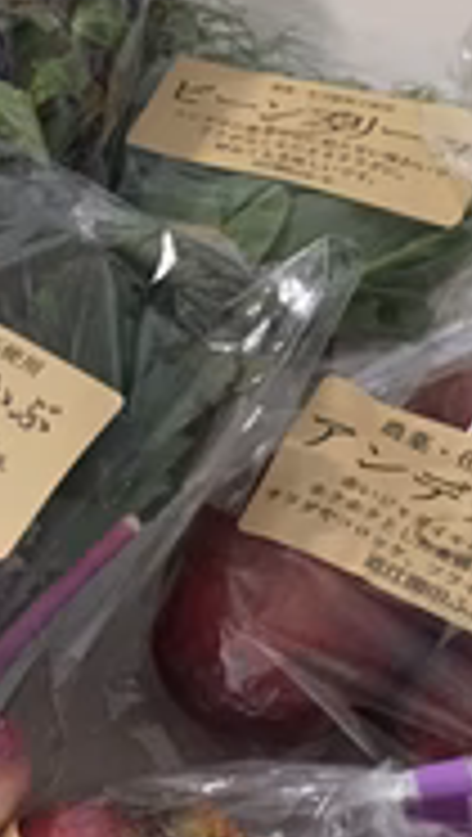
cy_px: 495
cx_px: -148
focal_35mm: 68
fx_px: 1509
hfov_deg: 16.7
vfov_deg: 30.9
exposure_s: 1/24
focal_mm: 4.15
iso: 250
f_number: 2.2
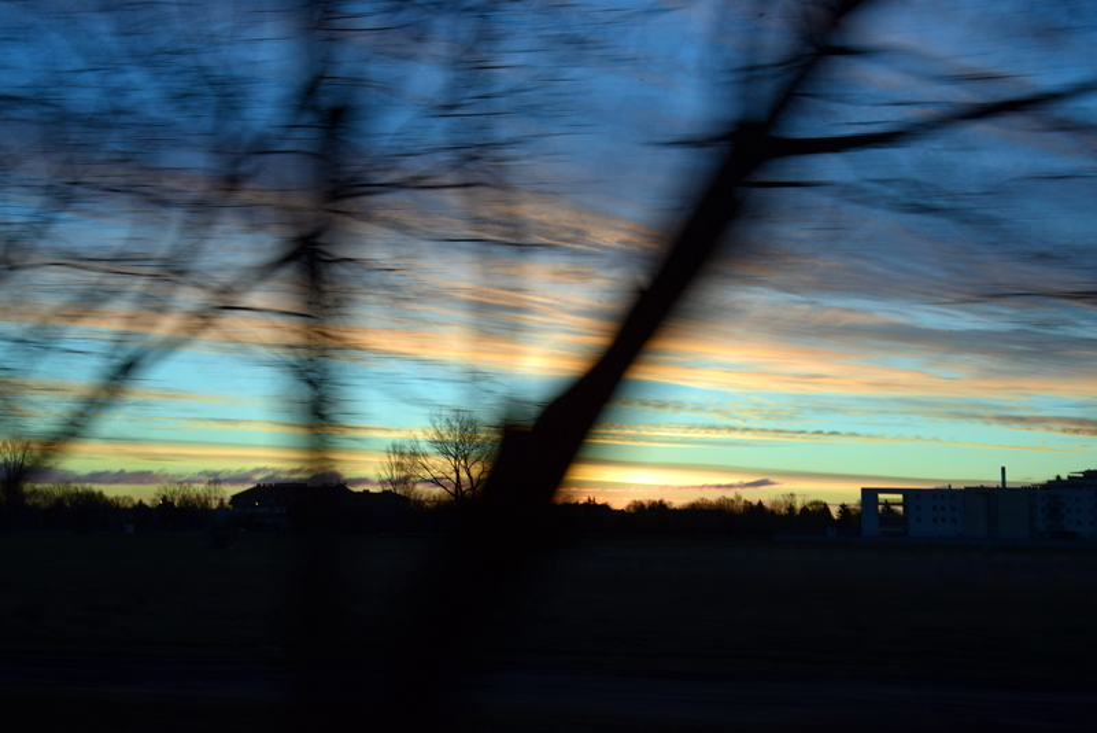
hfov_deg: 46.4
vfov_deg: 31.9
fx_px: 1280
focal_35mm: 42
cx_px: 548
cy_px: 366
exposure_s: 1/50
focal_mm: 28
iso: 400
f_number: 8
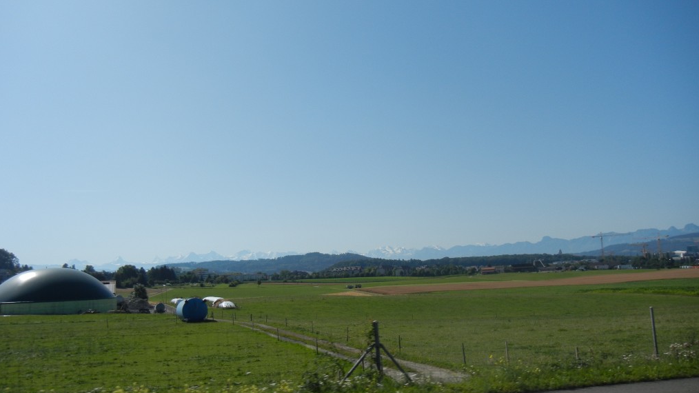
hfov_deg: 59.5
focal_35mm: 33
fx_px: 612
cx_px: 351
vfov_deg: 35.6
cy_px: 220
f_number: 7
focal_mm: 5.4
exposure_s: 1/740
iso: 160
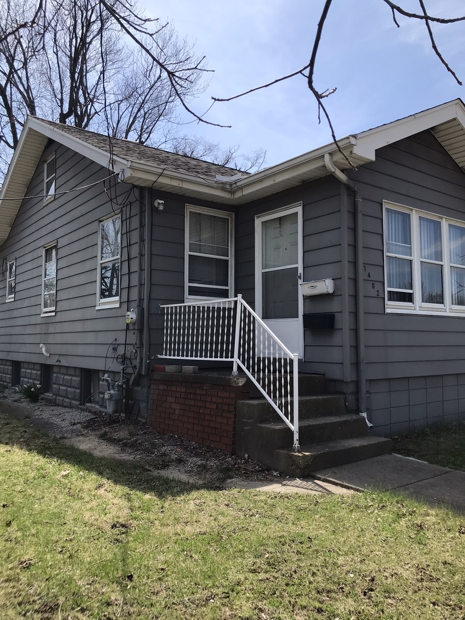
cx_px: 232
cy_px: 310
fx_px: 502
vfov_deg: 63.4
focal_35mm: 28
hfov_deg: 49.7
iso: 20
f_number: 1.8
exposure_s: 1/1953
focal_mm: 3.99
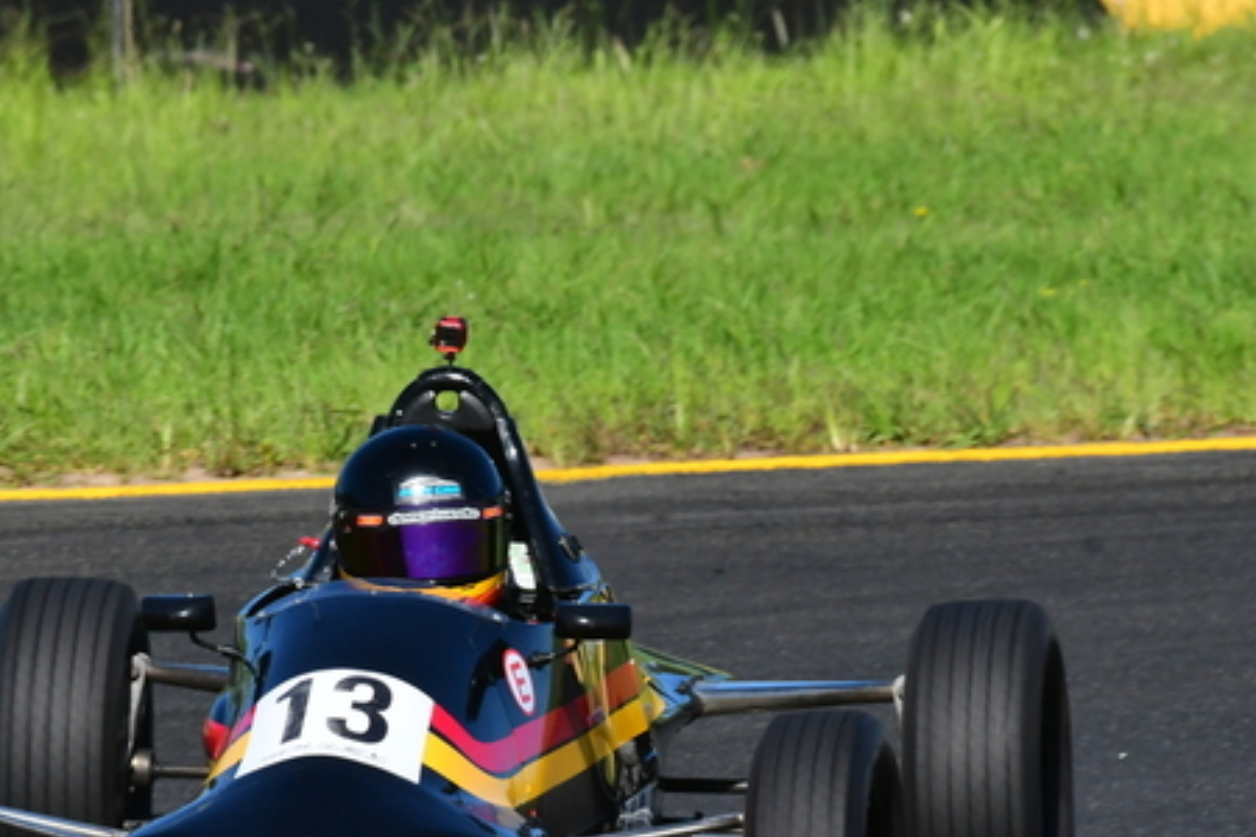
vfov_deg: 1.0
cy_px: 587
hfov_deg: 1.5
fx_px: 46538
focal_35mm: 1334
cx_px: 514
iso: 500
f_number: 13
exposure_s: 1/640
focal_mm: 500
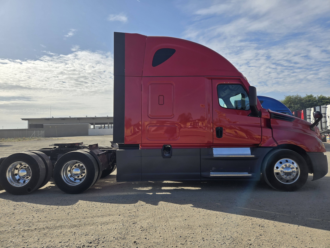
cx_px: 165
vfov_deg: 58.9
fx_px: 219
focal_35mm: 23
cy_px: 124
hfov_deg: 73.9
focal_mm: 5.4
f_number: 1.8
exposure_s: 1/2308
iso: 25
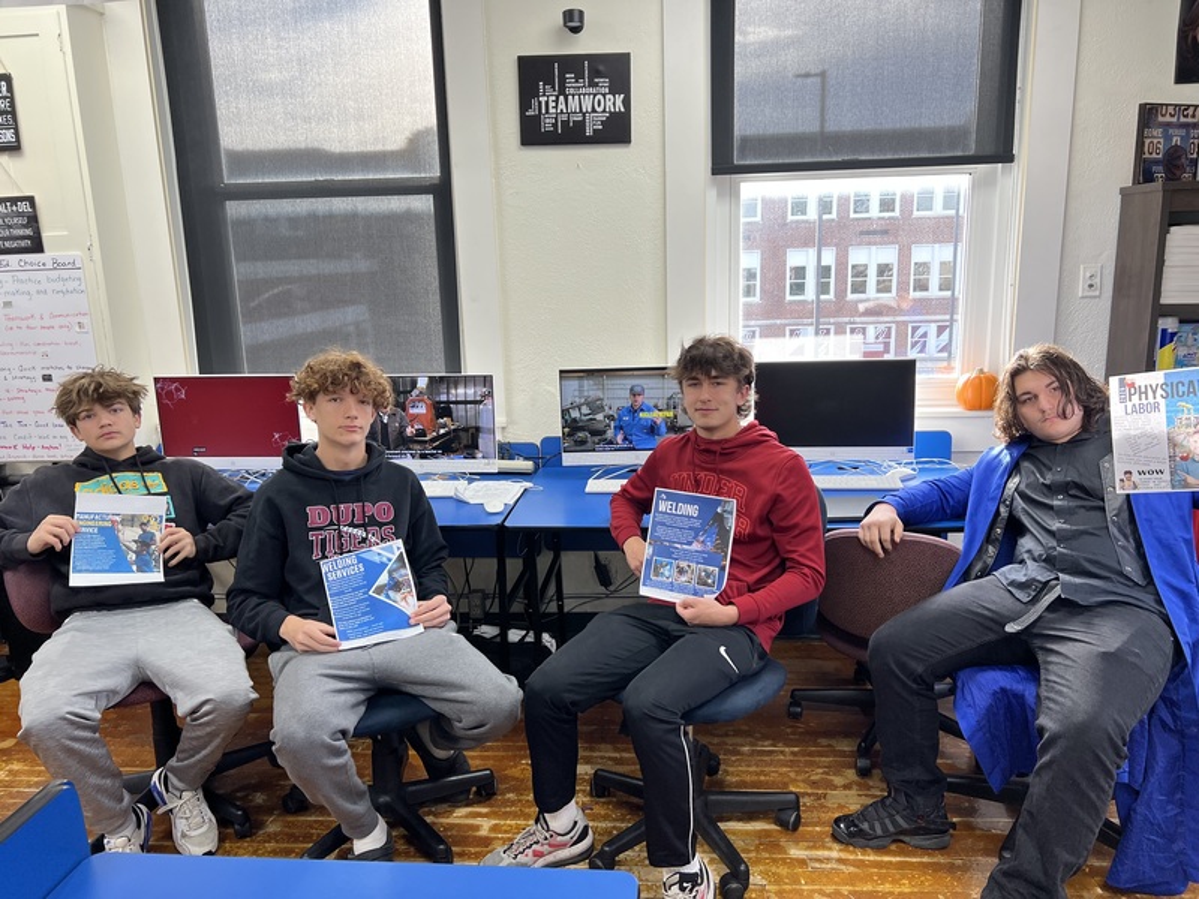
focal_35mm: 26
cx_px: 600
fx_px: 901
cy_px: 450
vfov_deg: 53.1
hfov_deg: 67.3
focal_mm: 5.7
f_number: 1.5
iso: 80
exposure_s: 1/120
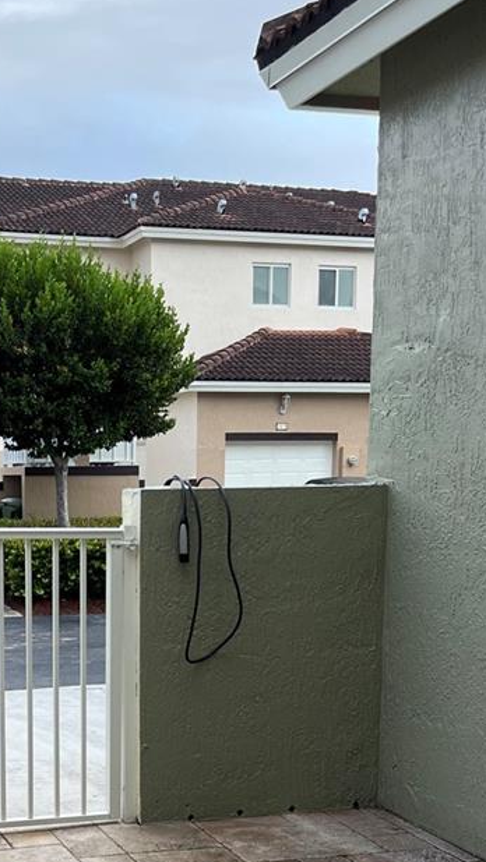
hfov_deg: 21.5
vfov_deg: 36.5
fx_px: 1259
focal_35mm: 55
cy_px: 693
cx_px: 71
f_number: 1.5
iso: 50
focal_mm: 5.7
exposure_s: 1/488
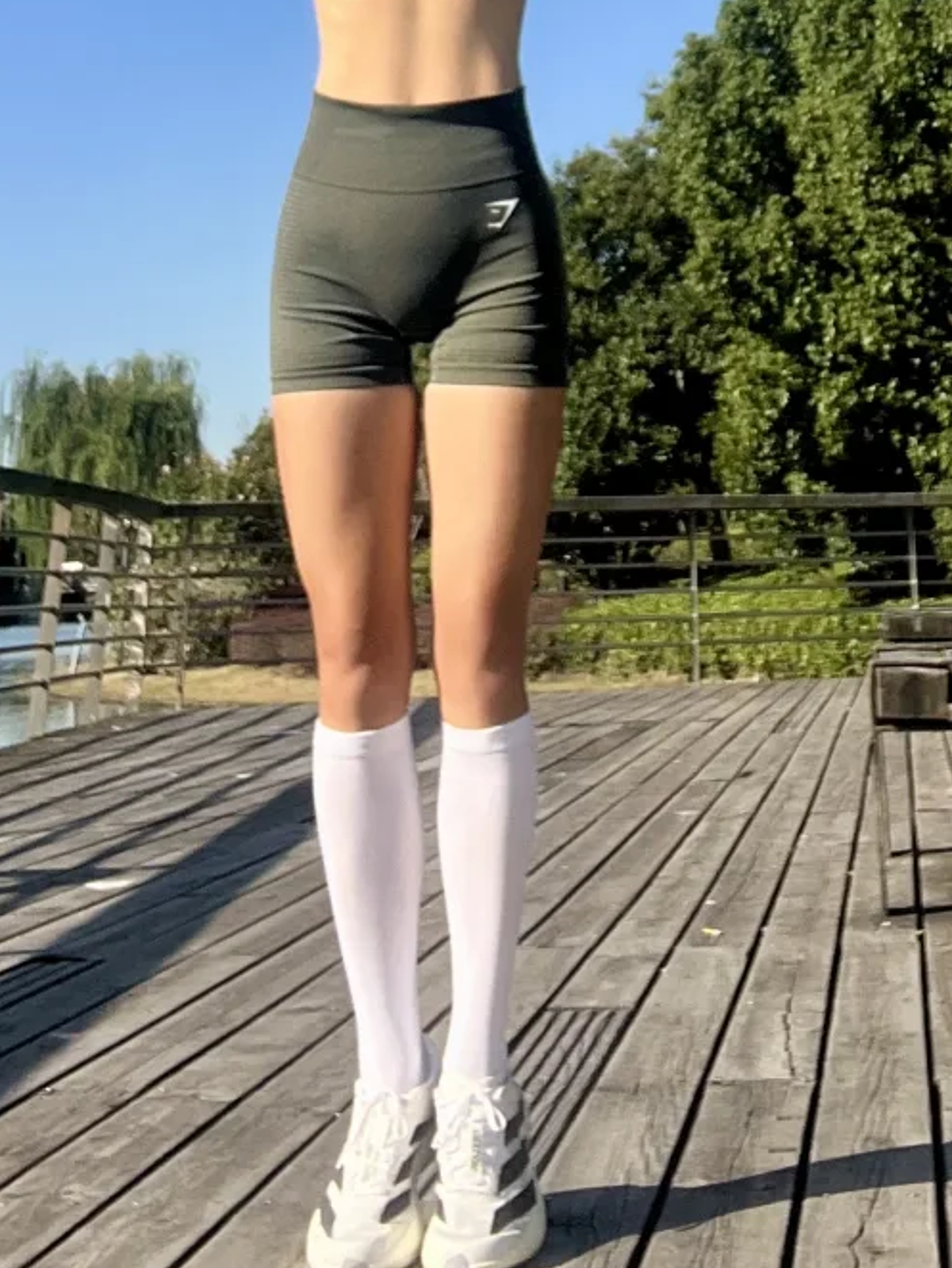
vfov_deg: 34.1
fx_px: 1832
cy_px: -57
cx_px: 508
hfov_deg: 29.1
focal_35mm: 50
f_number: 2.2
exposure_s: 1/1458
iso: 32
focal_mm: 2.71
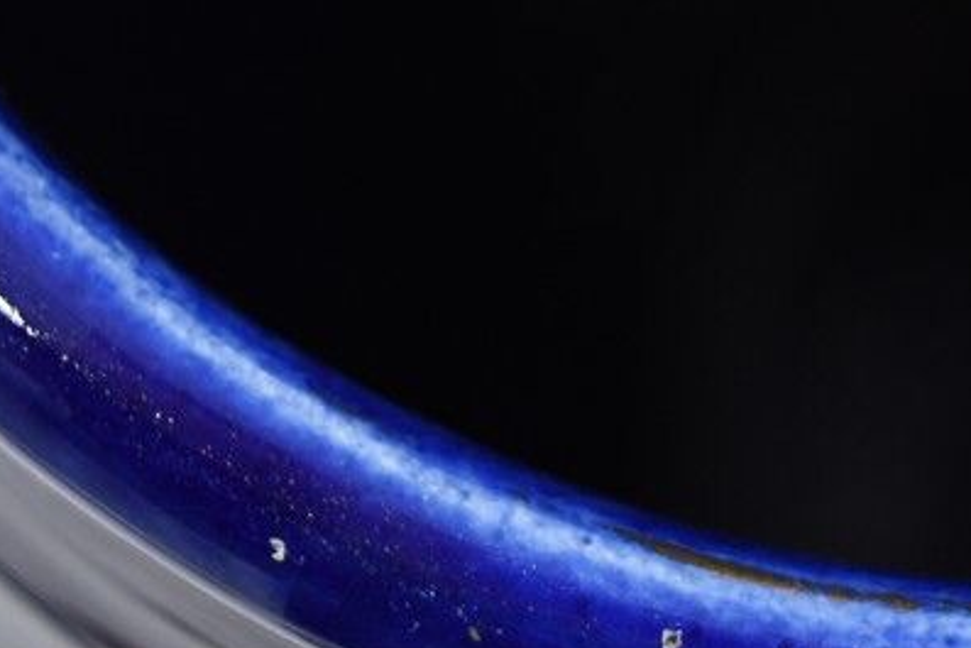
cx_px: 1096
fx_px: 6233
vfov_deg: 5.9
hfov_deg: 8.8
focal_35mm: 231
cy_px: 73
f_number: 5.6
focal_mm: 34
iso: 320
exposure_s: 1/160
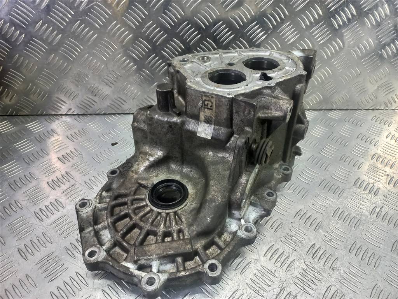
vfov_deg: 54.9
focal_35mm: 25
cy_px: 150
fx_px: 287
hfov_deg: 69.4
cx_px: 199
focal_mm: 4.6
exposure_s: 1/50
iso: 125
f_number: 1.8
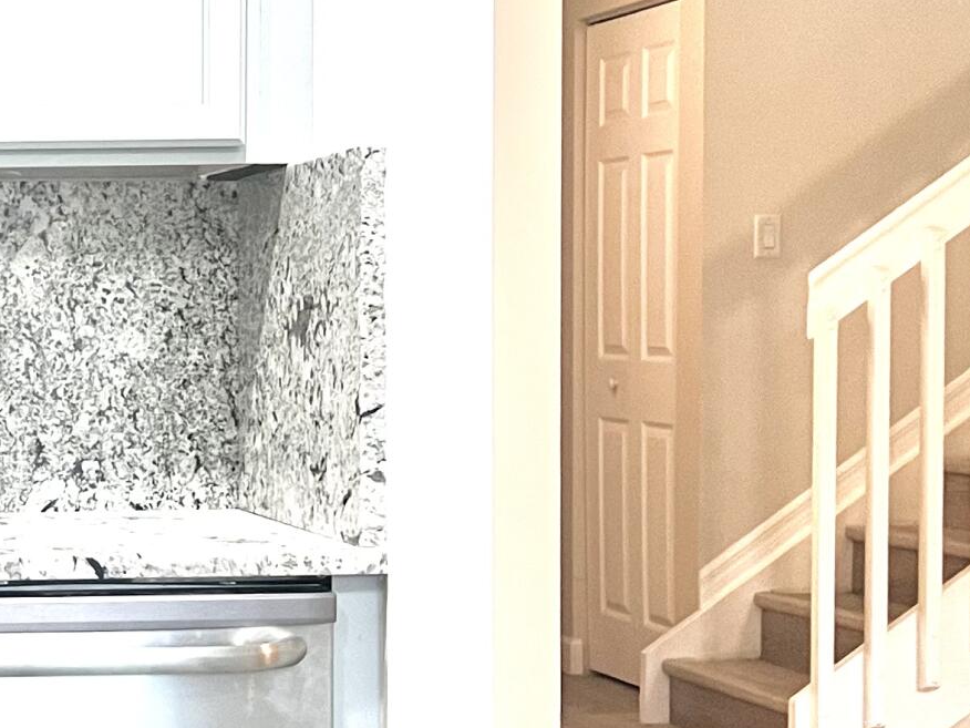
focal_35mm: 89
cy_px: 407
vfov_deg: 16.6
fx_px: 2494
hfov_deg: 20.5
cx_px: -205
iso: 80
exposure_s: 1/60
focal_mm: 5.7
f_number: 1.5
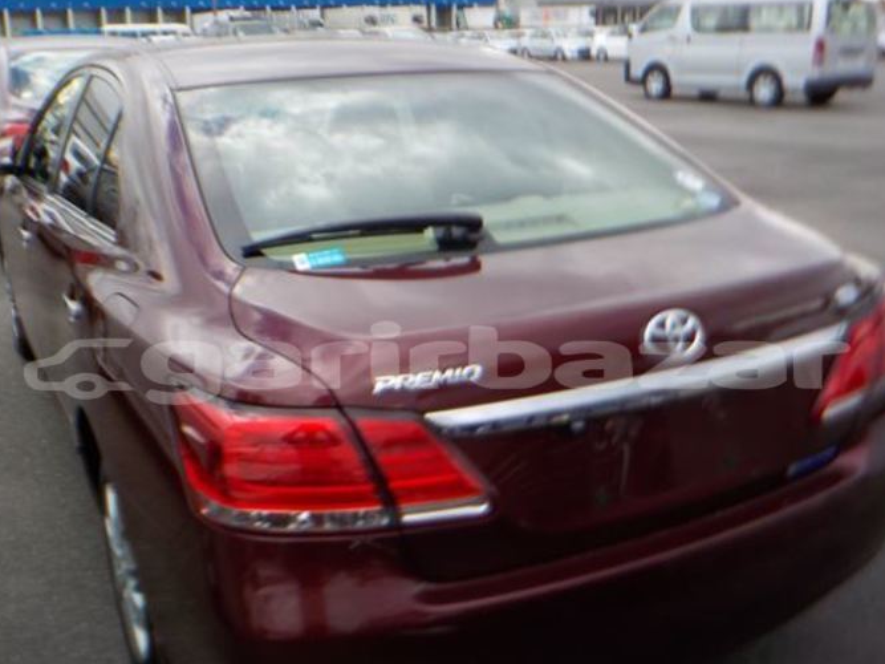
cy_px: 363
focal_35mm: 36
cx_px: 437
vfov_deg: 39.6
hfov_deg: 51.4
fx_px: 920
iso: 125
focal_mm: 4.1
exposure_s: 1/320
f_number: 3.3
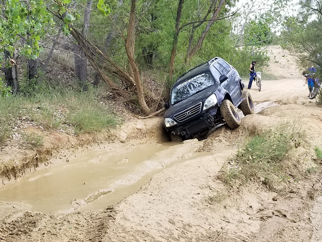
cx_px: 161
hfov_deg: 67.3
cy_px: 121
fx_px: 242
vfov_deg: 53.1
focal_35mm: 26
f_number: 1.7
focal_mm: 4.25
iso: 50
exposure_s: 1/421
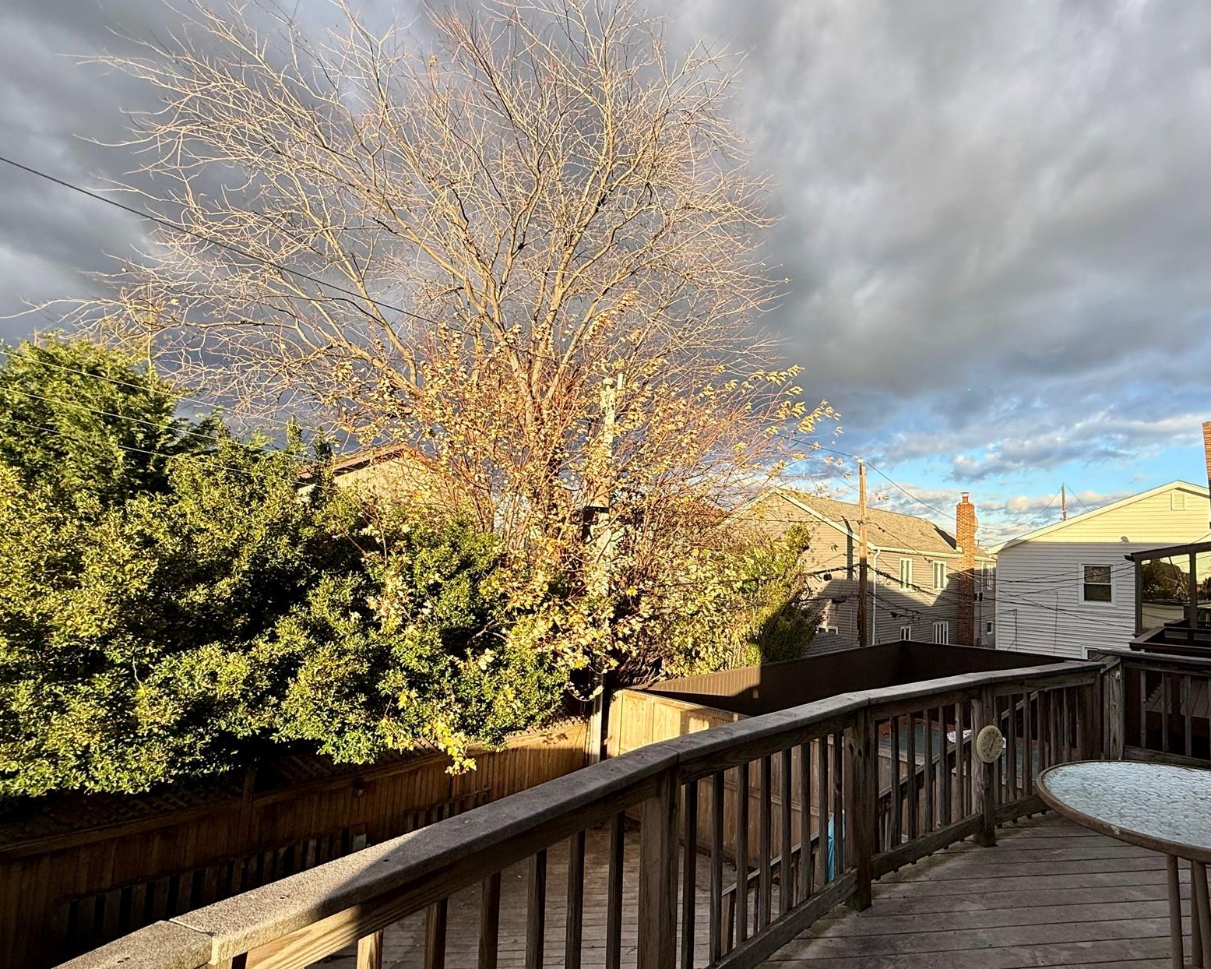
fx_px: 645
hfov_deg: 85.2
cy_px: 514
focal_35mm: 18
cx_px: 731
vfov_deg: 73.7
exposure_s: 1/486
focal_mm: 2.22
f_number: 2.2
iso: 50
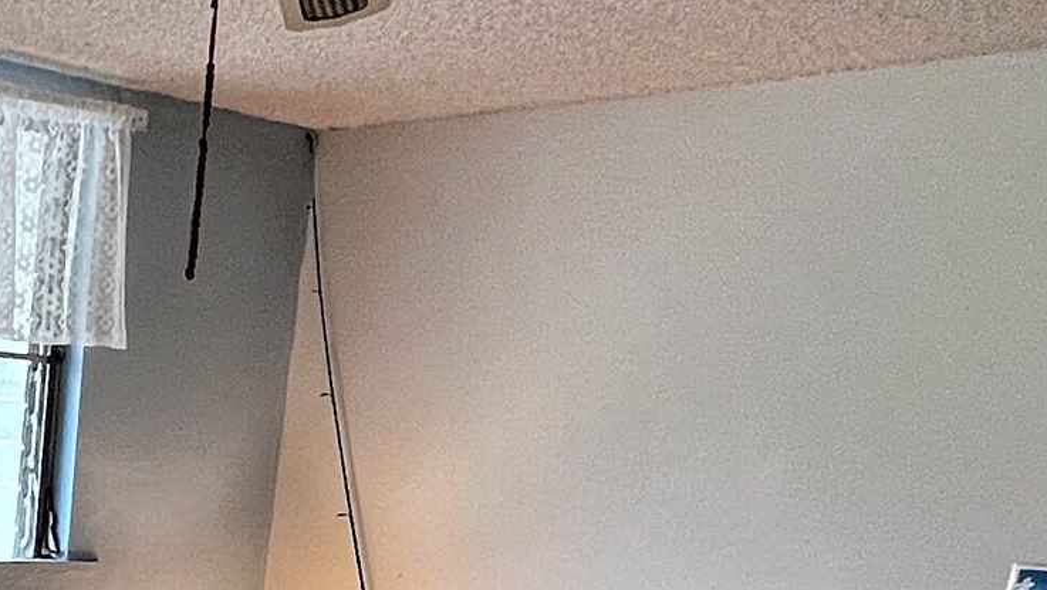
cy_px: 1024
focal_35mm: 59
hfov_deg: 31.2
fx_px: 1638
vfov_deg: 17.2
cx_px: -122
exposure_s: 1/120
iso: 200
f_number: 1.8
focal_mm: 1.57
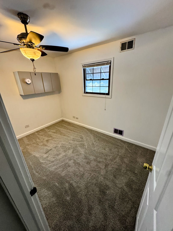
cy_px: 116
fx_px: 93
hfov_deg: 85.7
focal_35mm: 14
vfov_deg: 102.1
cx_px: 86
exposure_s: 1/60
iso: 250
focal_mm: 2.22
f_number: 2.2
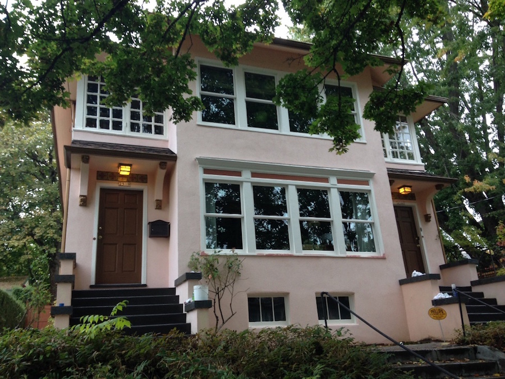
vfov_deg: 42.9
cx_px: 252
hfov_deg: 55.4
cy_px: 190
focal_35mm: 33
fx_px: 481
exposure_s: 1/120
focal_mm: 4.12
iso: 80
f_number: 2.4
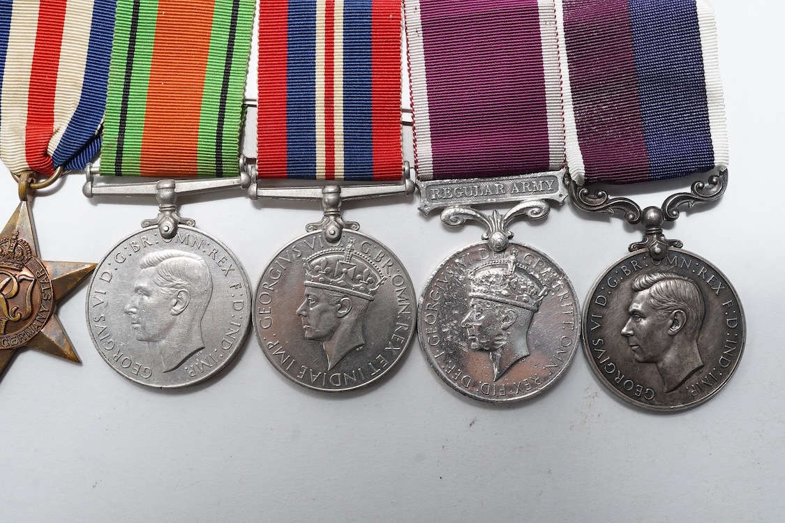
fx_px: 981
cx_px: 392
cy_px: 262
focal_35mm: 45
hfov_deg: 43.6
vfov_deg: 29.9
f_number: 18
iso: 100
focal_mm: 30
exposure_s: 1/100
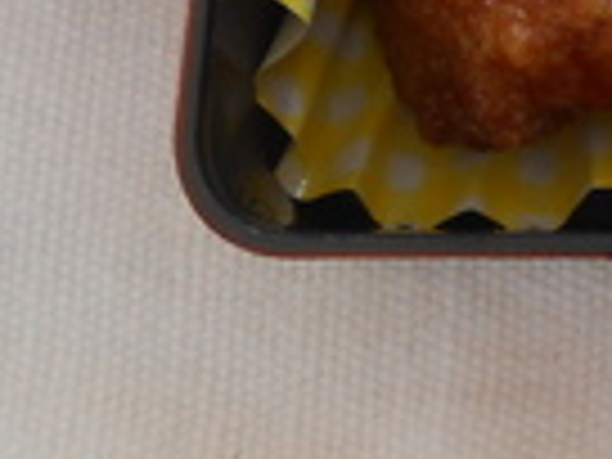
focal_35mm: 122
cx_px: 760
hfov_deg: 15.5
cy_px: -590
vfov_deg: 10.6
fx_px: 2157
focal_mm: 4.6
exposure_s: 1/50
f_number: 3.5
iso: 80
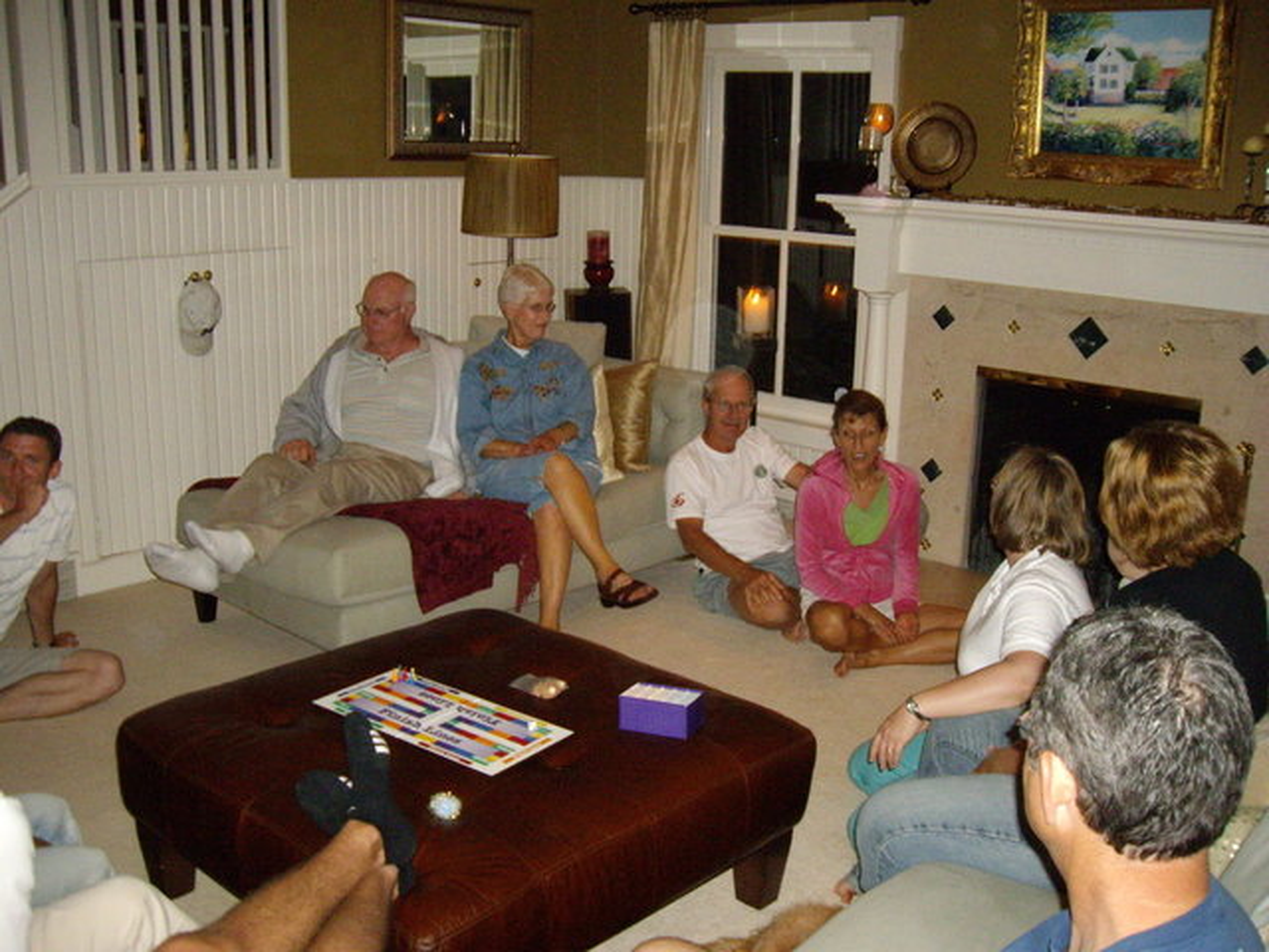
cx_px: 634
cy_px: 476
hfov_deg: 49.0
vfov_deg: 37.7
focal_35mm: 38
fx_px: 1393
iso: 400
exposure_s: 1/40
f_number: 2.7
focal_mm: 6.2
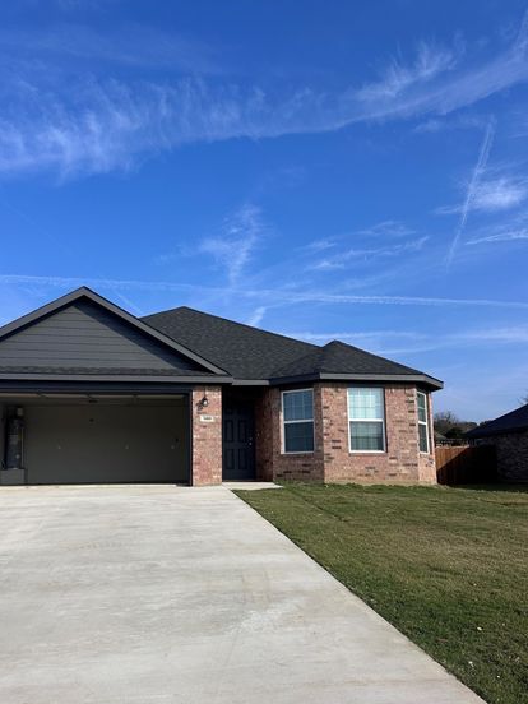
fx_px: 590
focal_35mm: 29
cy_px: 395
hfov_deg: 48.1
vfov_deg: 61.5
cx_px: 235
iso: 80
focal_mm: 6.86
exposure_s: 1/6211
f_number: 1.78
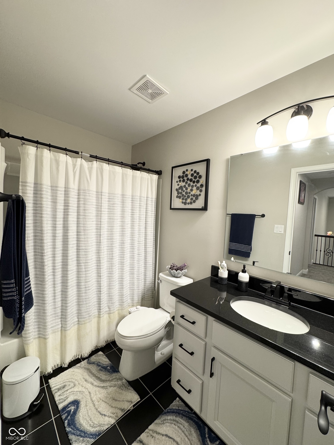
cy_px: 222
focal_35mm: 14
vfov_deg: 102.1
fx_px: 180
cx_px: 167
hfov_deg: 85.7
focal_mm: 2.22
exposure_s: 1/60
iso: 200
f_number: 2.2
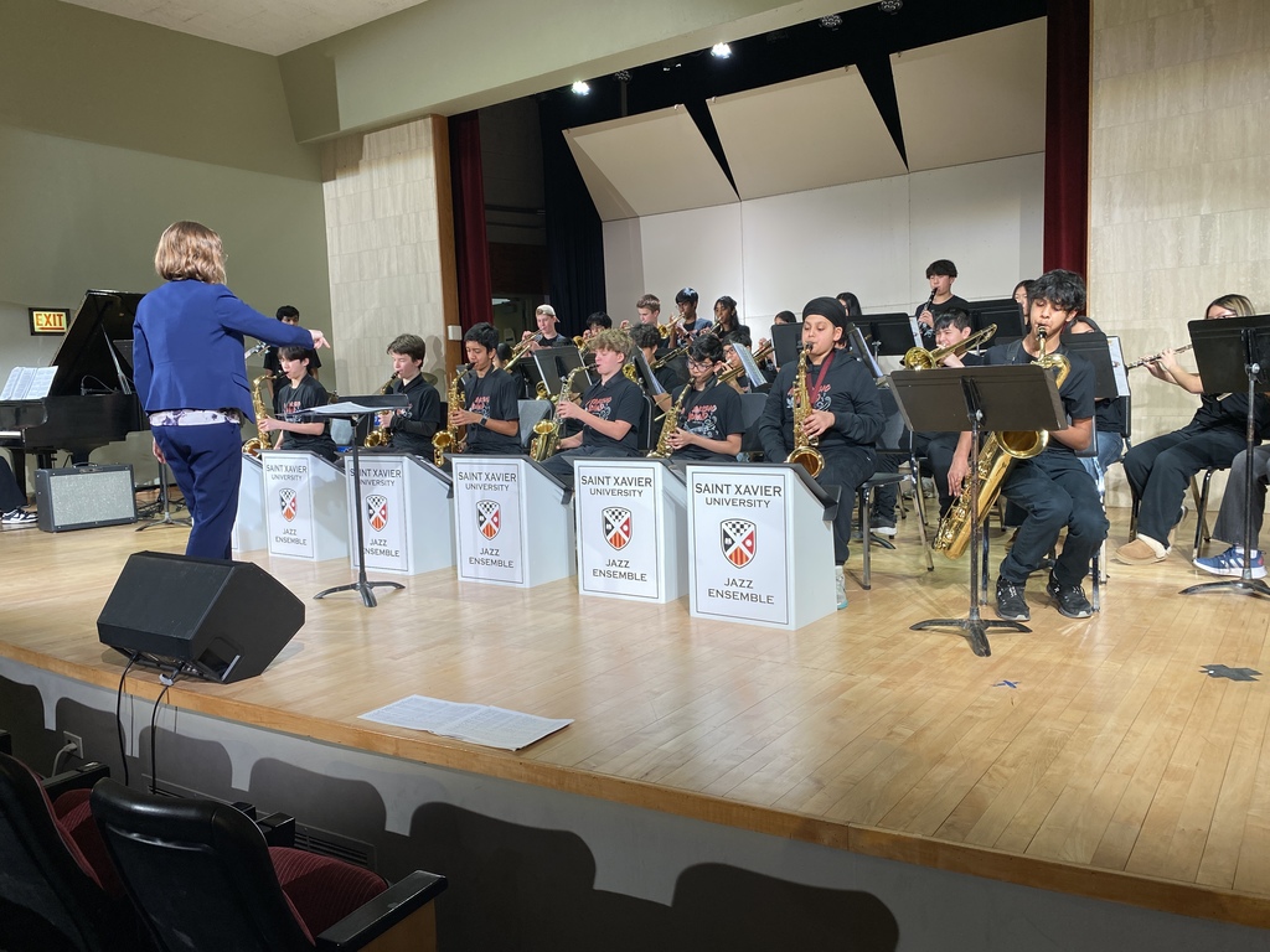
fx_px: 954
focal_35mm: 26
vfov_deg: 53.1
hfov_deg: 67.3
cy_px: 476
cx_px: 635
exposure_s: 1/120
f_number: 1.8
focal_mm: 4.25
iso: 80
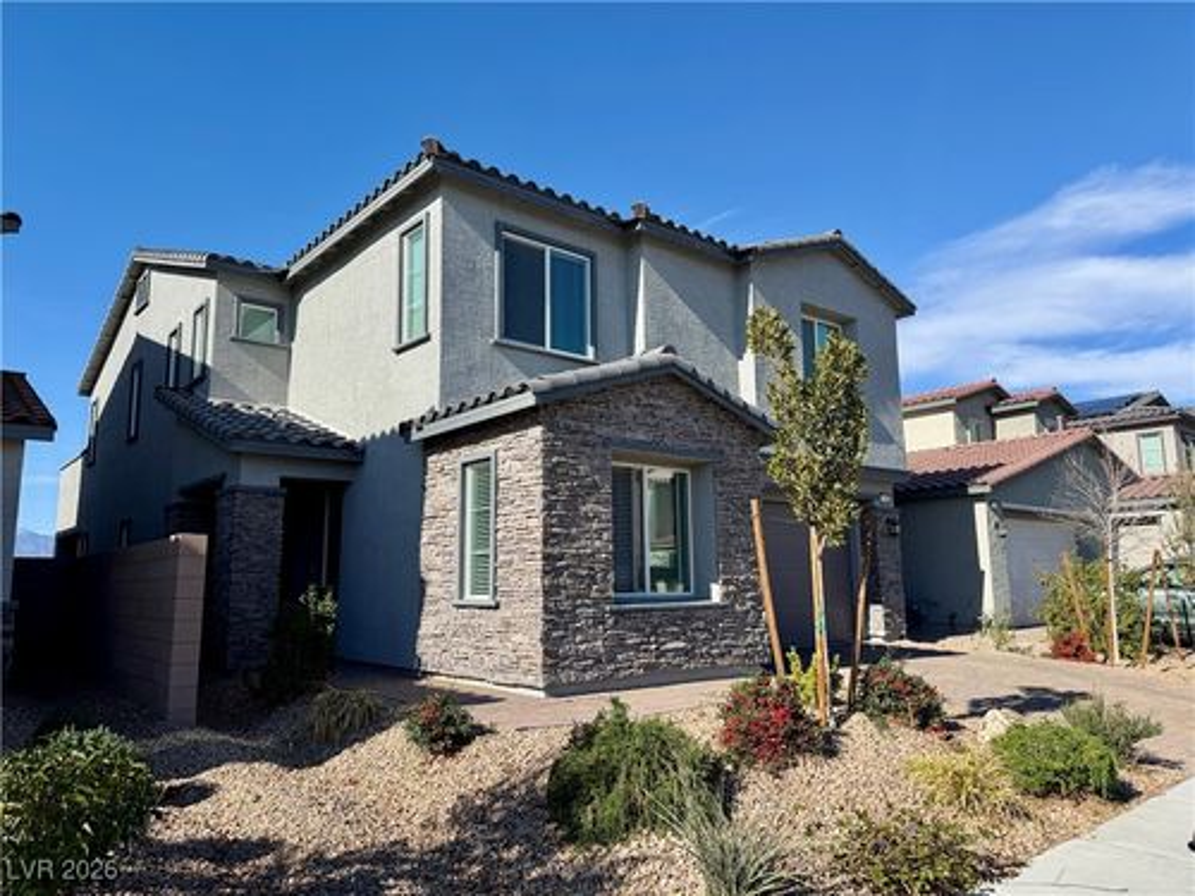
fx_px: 829
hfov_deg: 71.6
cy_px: 448
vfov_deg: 56.8
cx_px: 598
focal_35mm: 24
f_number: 1.78
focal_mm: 6.76
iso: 80
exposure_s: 1/4167
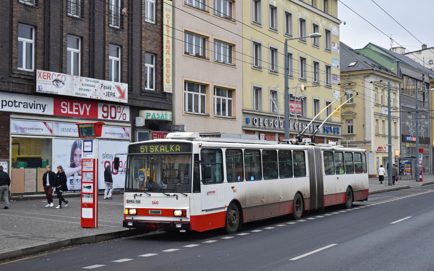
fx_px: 645
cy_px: 134
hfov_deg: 37.2
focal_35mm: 55
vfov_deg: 23.7
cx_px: 220
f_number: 5.6
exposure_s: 1/125
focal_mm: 35
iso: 400
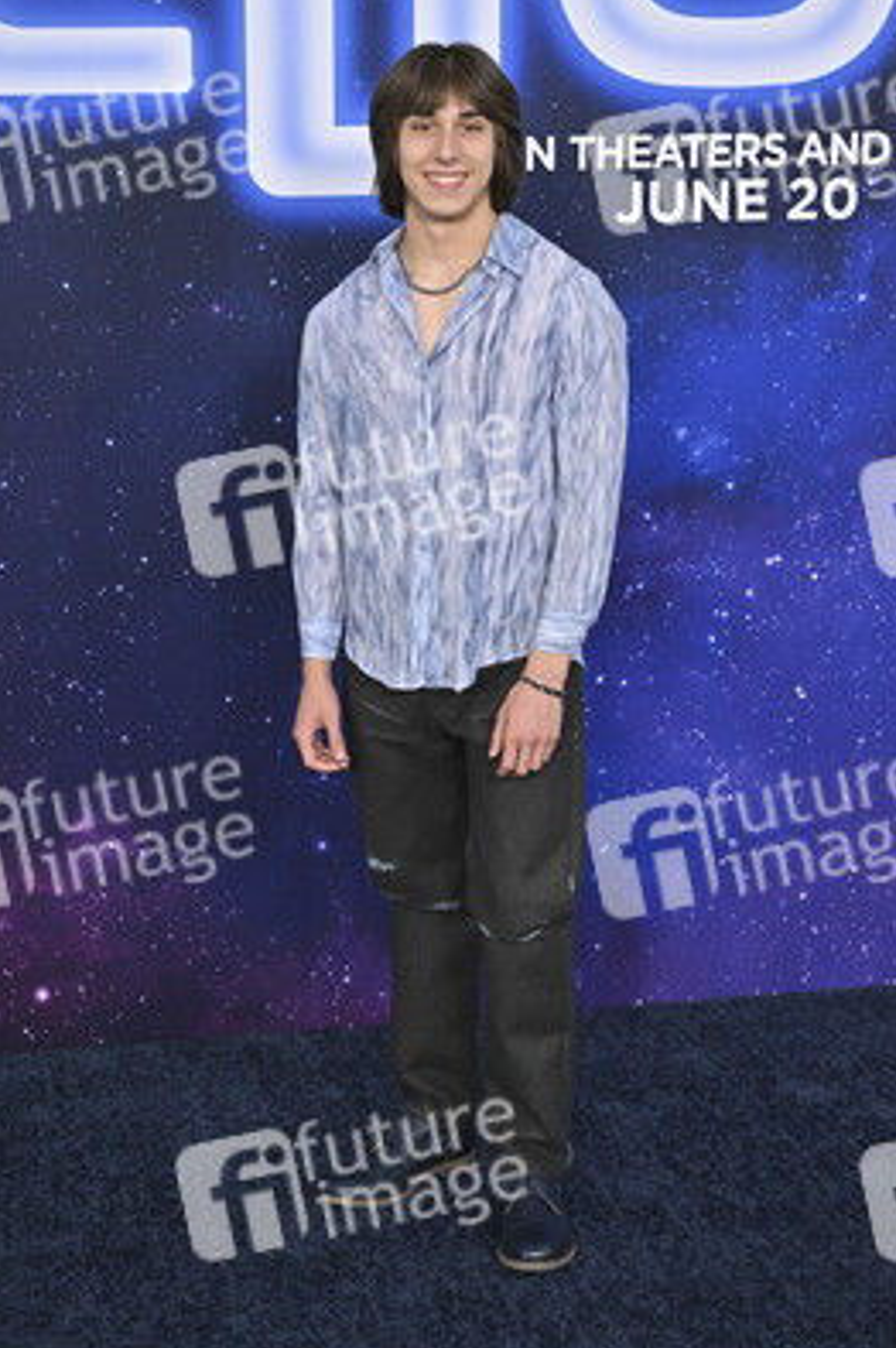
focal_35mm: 62
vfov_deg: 32.4
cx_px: 451
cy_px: 667
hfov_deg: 21.9
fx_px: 2319
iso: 1600
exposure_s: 1/320
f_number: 5.6
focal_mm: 61
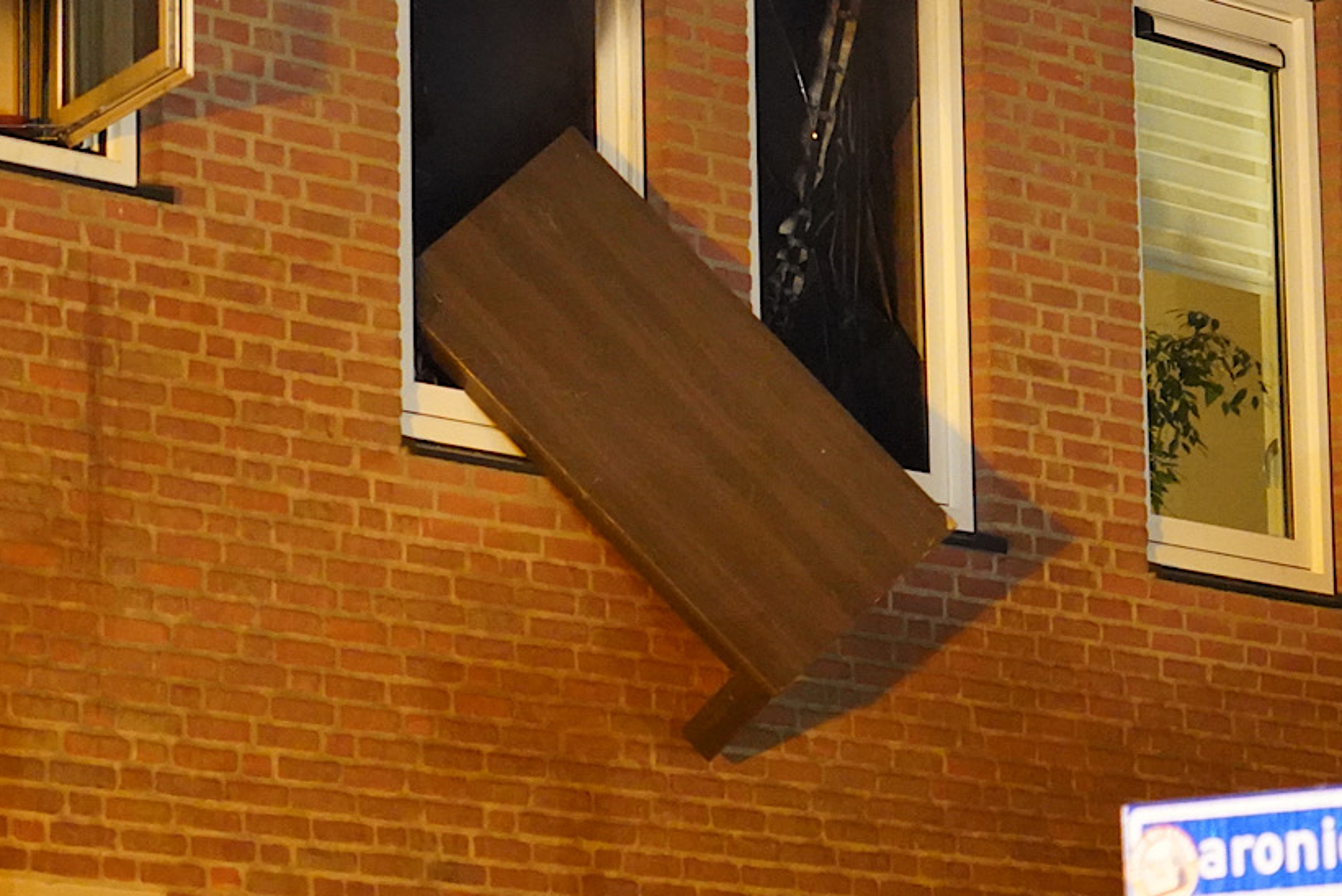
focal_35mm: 187
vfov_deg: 7.3
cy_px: 52
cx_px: 528
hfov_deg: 11.0
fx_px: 6973
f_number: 4
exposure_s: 1/13
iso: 12800
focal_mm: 80
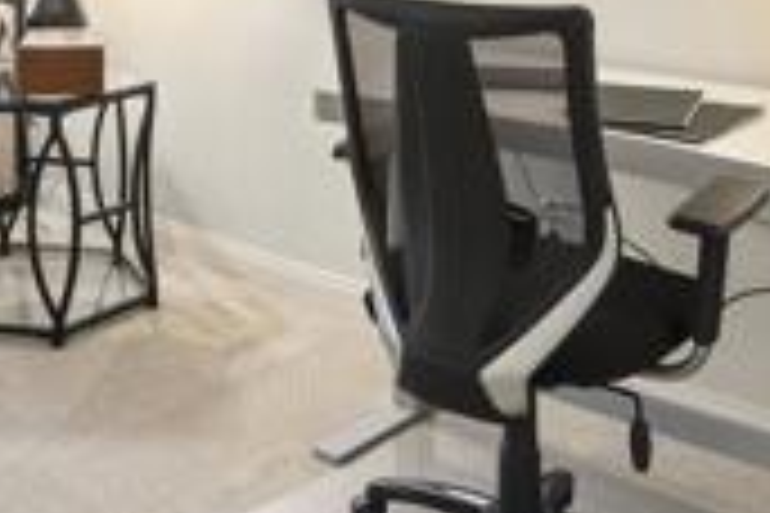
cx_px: 140
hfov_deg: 32.4
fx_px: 1283
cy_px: -180
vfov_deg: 20.4
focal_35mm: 60
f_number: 8
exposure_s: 1/3
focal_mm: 16
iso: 500
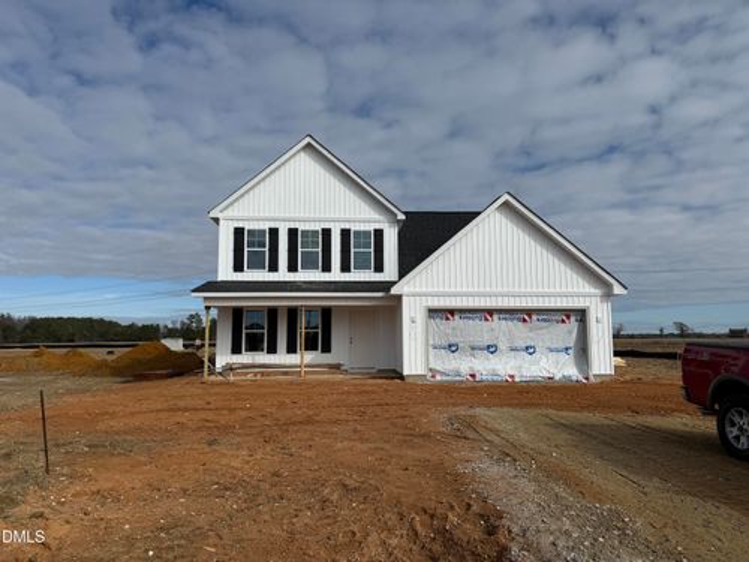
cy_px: 281
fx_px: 519
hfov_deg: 71.6
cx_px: 374
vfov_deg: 56.8
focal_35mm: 24
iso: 80
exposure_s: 1/10309
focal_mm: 6.76
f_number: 1.78
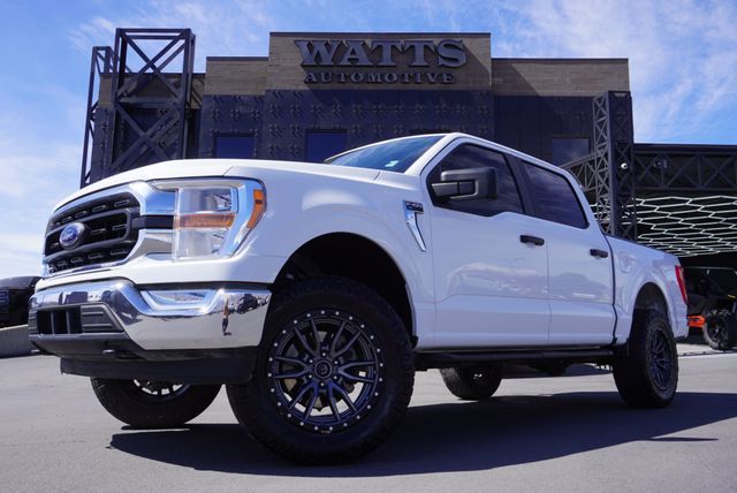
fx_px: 645
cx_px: 368
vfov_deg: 41.8
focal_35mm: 32
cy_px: 246
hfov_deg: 59.4
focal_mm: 21
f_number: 8
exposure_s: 1/200
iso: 100
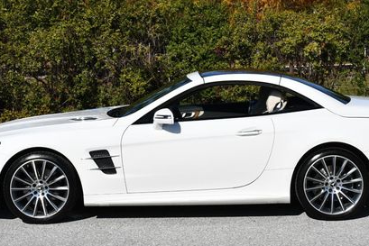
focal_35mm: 94
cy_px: 77
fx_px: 964
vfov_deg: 14.5
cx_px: 198
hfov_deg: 21.7
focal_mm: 30
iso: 100
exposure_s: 1/400
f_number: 10
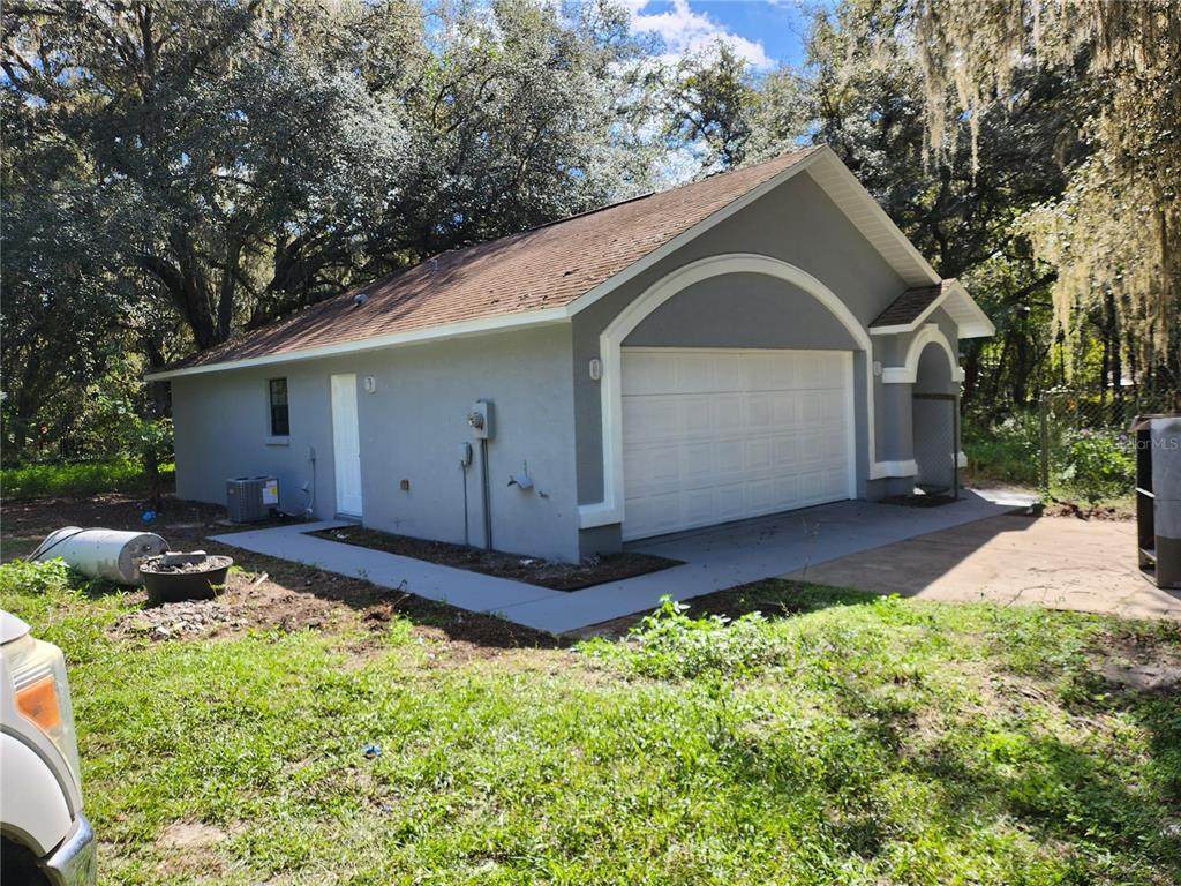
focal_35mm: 24
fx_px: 819
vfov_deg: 56.8
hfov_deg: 71.6
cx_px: 590
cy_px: 443
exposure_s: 1/1142
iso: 50
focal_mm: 5
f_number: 1.8
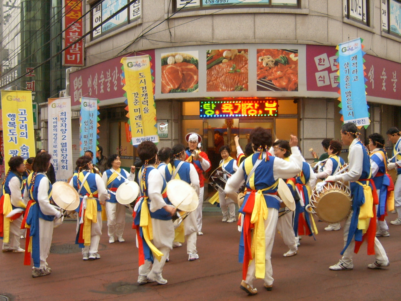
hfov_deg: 42.1
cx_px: 200
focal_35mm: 45
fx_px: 521
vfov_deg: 32.2
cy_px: 150
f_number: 3.1
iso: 100
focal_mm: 7.5
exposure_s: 1/20
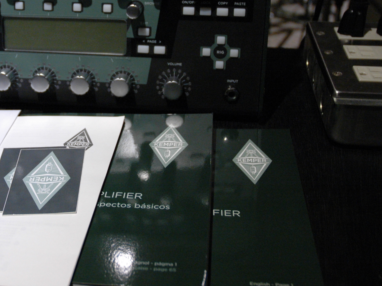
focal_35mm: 57
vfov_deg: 25.5
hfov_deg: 33.0
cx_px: 89
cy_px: 86
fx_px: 629
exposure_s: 1/30
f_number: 3.8
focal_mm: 22
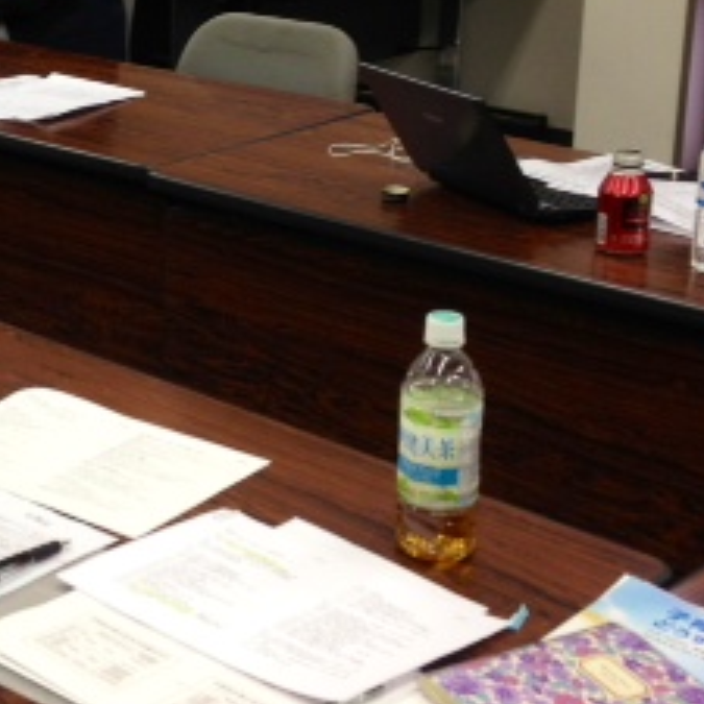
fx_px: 1910
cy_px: 207
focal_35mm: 83
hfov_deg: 20.2
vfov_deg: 20.8
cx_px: -3
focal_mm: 4.13
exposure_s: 1/30
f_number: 2.4
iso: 50
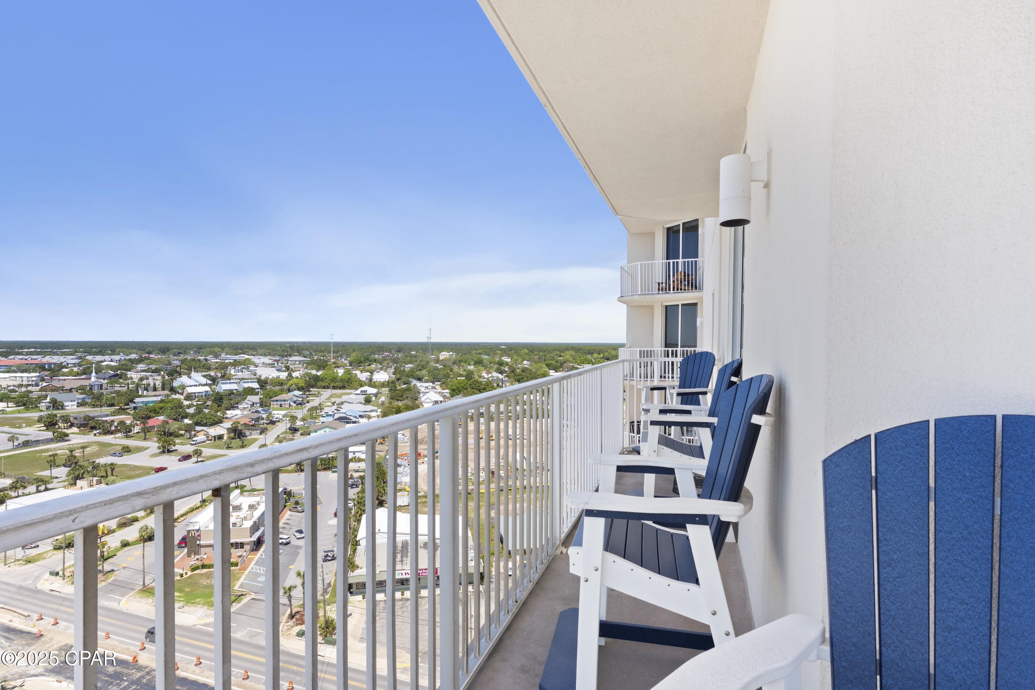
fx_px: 500
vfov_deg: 69.2
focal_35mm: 17
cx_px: 518
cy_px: 345
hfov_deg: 91.9
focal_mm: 11.6
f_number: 8
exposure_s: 1/125
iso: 250
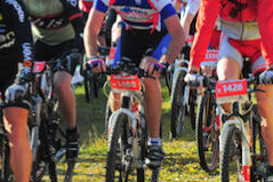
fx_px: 3236
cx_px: 187
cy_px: 16
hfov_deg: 4.8
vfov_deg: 3.2
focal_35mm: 427
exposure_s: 1/500
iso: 640
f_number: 9
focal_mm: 165
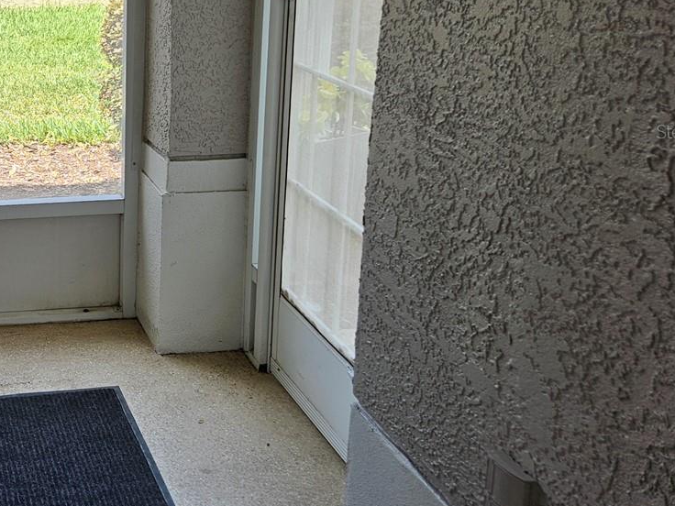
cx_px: 9
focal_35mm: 50
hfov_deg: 34.9
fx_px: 975
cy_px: 131
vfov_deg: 28.7
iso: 25
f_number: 1.8
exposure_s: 1/132
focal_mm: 5.4
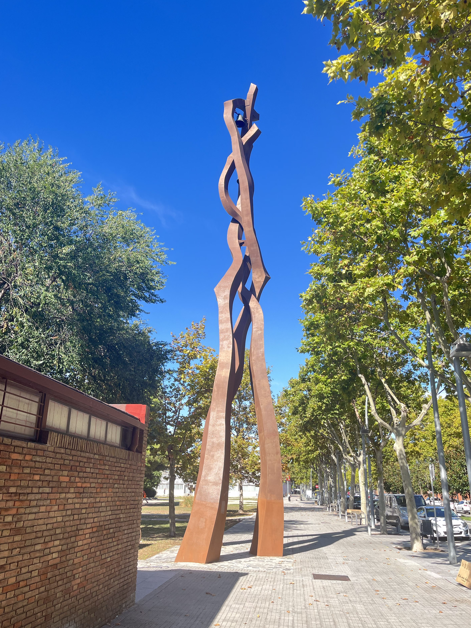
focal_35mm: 28
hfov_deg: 49.7
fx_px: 508
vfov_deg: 63.4
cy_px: 308
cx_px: 234
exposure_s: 1/928
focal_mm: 5.1
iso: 50
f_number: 1.6
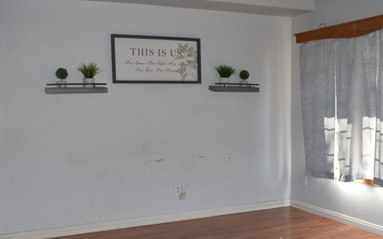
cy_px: 168
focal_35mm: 43
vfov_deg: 29.5
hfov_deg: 46.0
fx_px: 449
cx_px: 226
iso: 720
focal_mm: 20
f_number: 5.6
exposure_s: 1/125
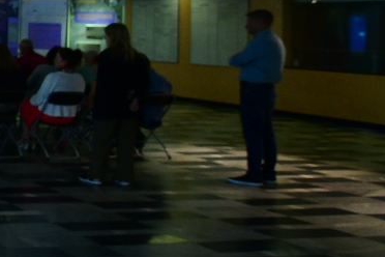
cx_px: -323
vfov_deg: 21.6
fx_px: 652
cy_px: 10
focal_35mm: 61
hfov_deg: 21.0
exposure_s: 1/400
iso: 720
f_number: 2.8
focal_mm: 14
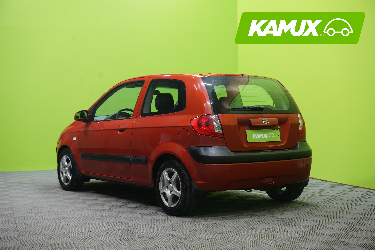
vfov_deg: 24.2
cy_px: 125
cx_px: 188
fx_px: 583
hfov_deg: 35.6
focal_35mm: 56
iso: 800
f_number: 5.6
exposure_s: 1/20
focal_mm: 56
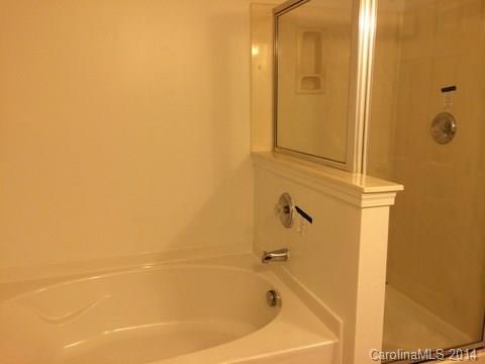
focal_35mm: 30
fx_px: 420
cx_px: 242
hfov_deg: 60.0
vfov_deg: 46.8
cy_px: 182
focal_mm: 4.12
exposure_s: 1/30
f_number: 2.2
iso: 100
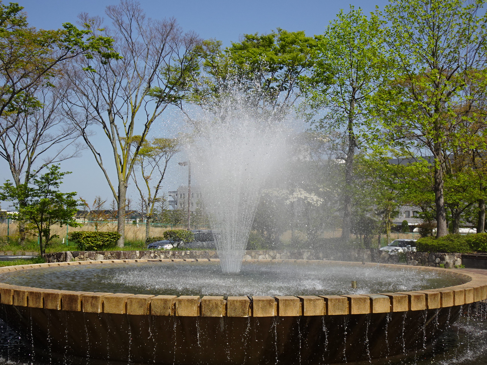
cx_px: 244
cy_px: 182
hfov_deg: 36.8
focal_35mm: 52
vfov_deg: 28.0
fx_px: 732
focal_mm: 8.35
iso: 80
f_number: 4.5
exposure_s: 1/800
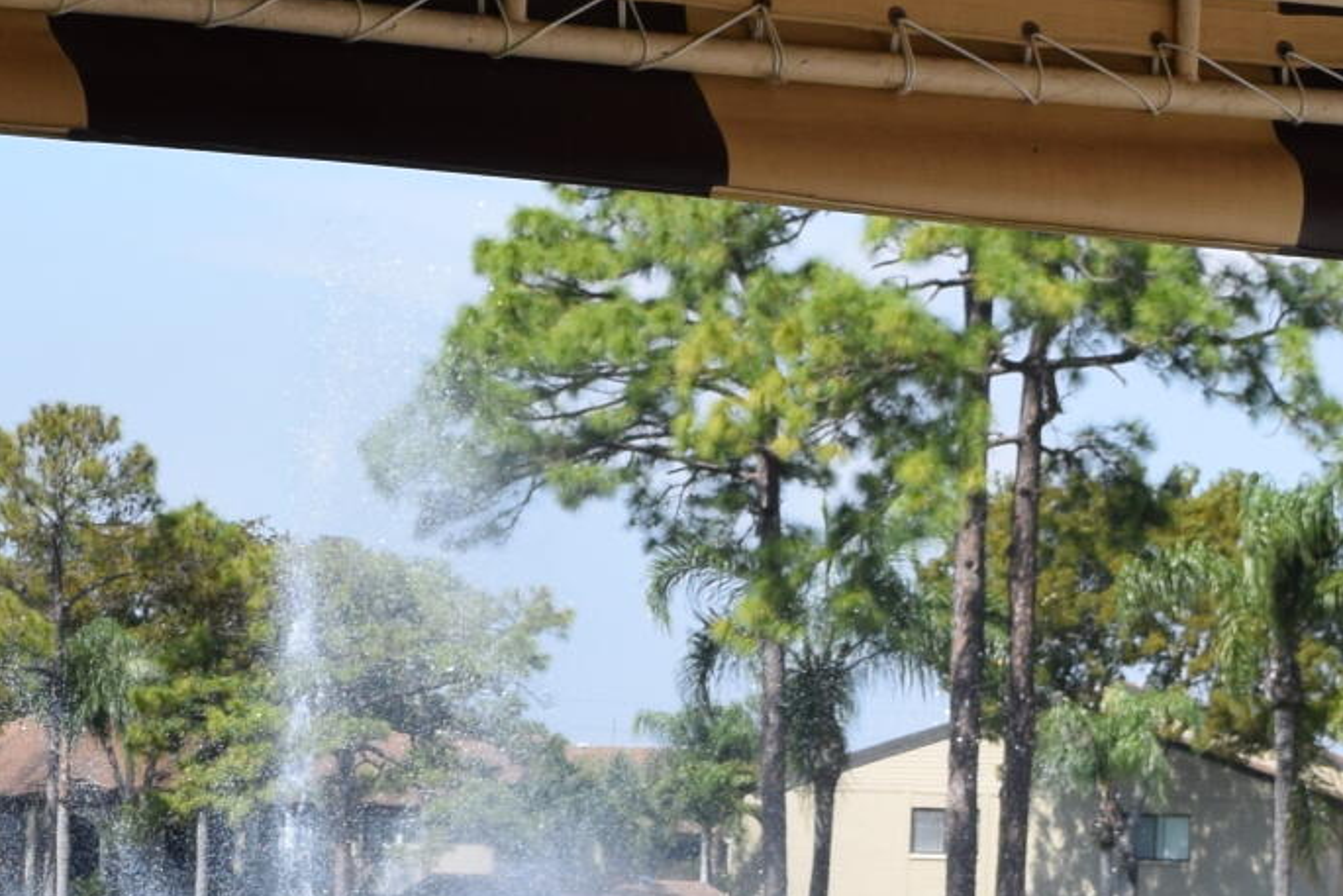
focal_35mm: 197
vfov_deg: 6.9
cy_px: 1220
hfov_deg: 10.4
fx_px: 7350
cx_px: 396
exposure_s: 1/400
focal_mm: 30
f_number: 10
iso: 200
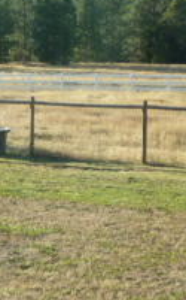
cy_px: 121
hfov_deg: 13.1
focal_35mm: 98
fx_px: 798
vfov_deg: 21.2
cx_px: -1
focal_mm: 5.2
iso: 125
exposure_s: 1/250
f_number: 3.3
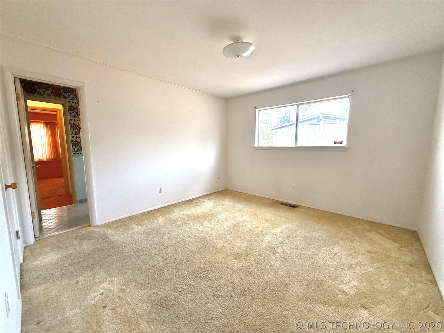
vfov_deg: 85.7
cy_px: 166
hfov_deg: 102.1
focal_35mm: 14
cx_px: 222
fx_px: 180
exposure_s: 1/99
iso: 250
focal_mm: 2.22
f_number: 2.2
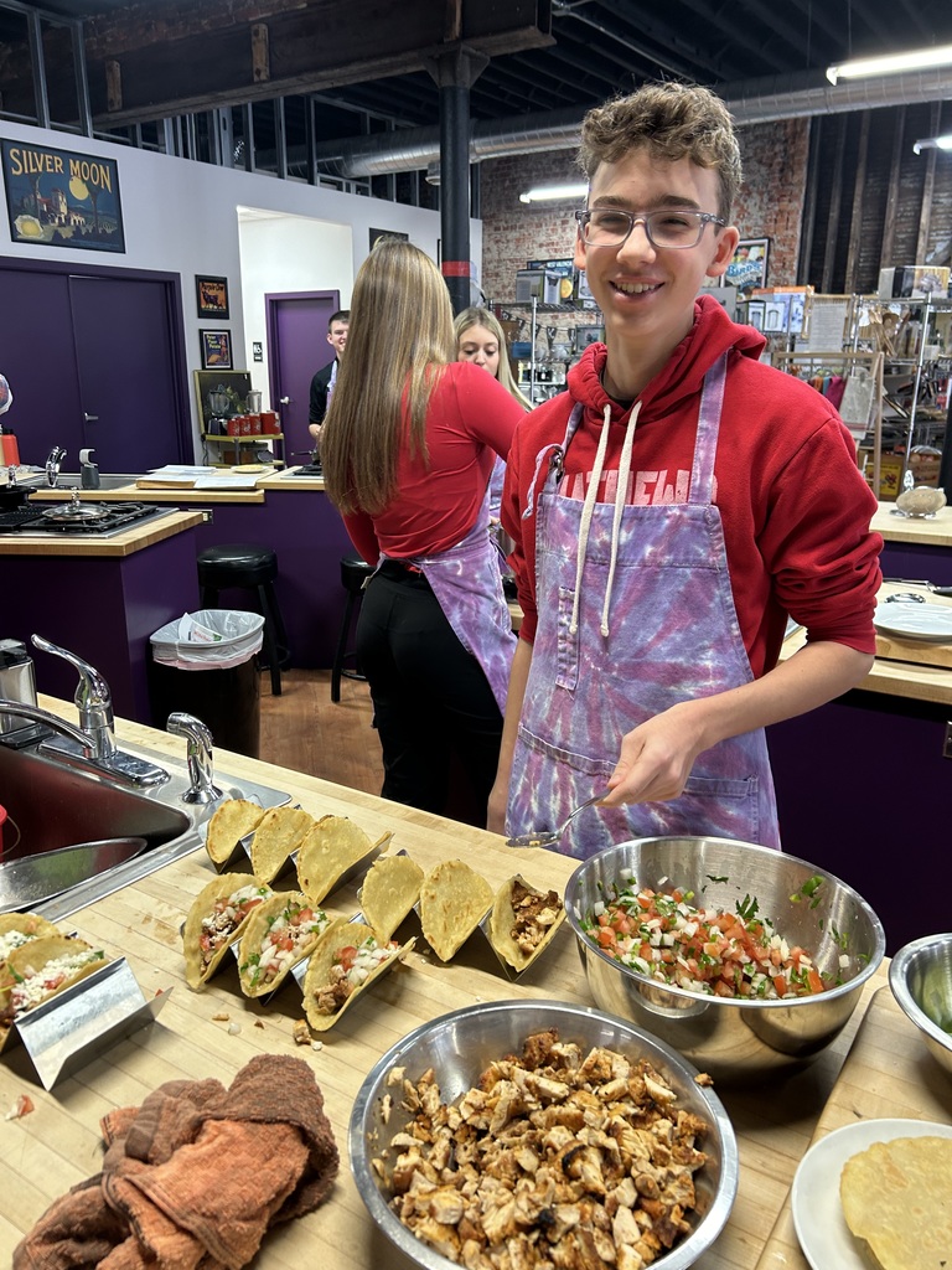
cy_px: 635
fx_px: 953
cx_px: 476
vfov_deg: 67.3
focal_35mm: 26
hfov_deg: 53.1
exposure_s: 1/60
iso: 100
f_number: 1.5
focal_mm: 5.7
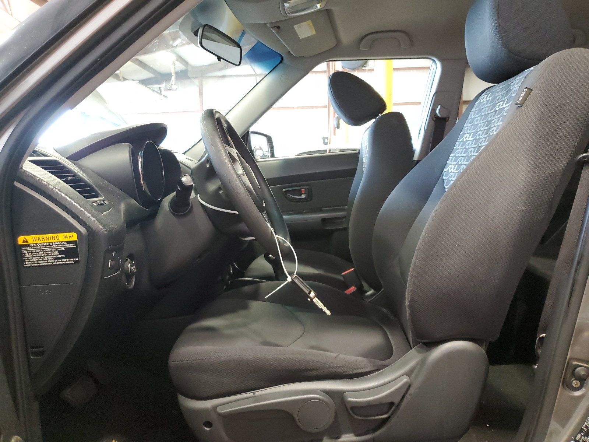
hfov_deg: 67.3
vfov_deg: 53.1
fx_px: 442
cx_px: 294
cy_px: 221
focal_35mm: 26
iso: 327
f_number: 1.5
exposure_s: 1/40
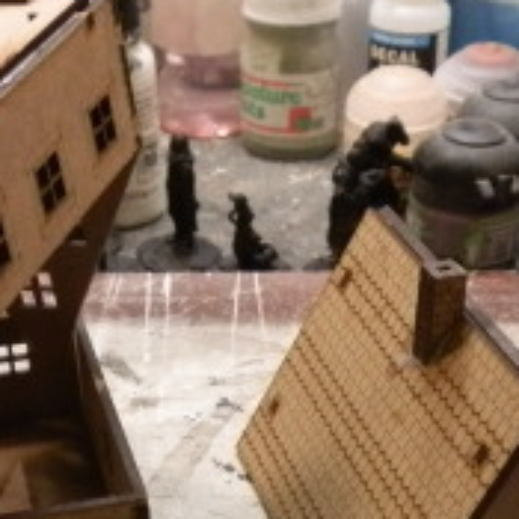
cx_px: 291
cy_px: 507
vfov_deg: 22.0
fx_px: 1289
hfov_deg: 22.7
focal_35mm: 76
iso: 400
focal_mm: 5
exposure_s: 1/100
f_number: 3.1
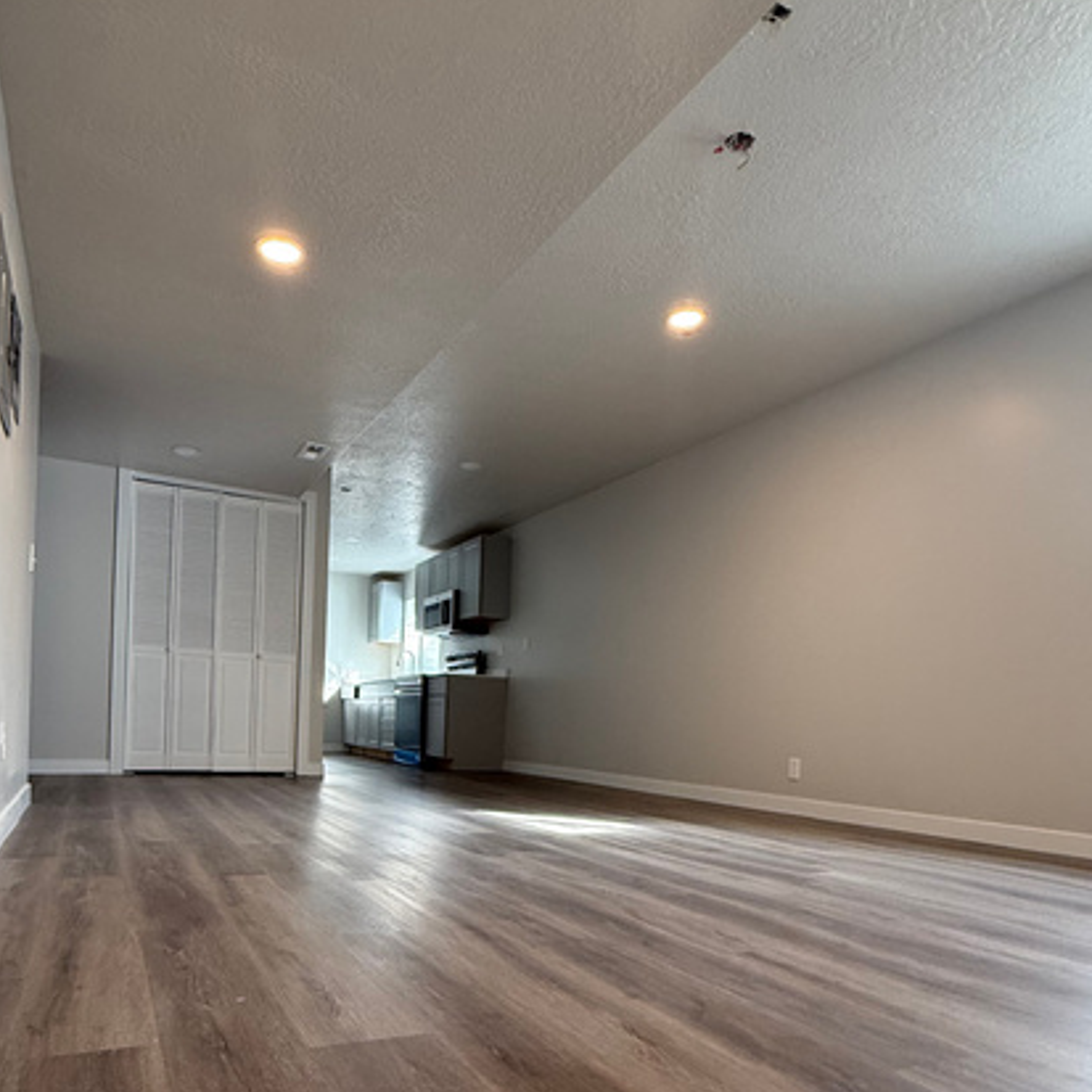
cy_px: 743
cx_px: 457
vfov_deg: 65.2
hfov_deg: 66.8
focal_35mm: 23
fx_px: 821
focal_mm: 2.22
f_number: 2.2
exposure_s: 1/120
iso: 320
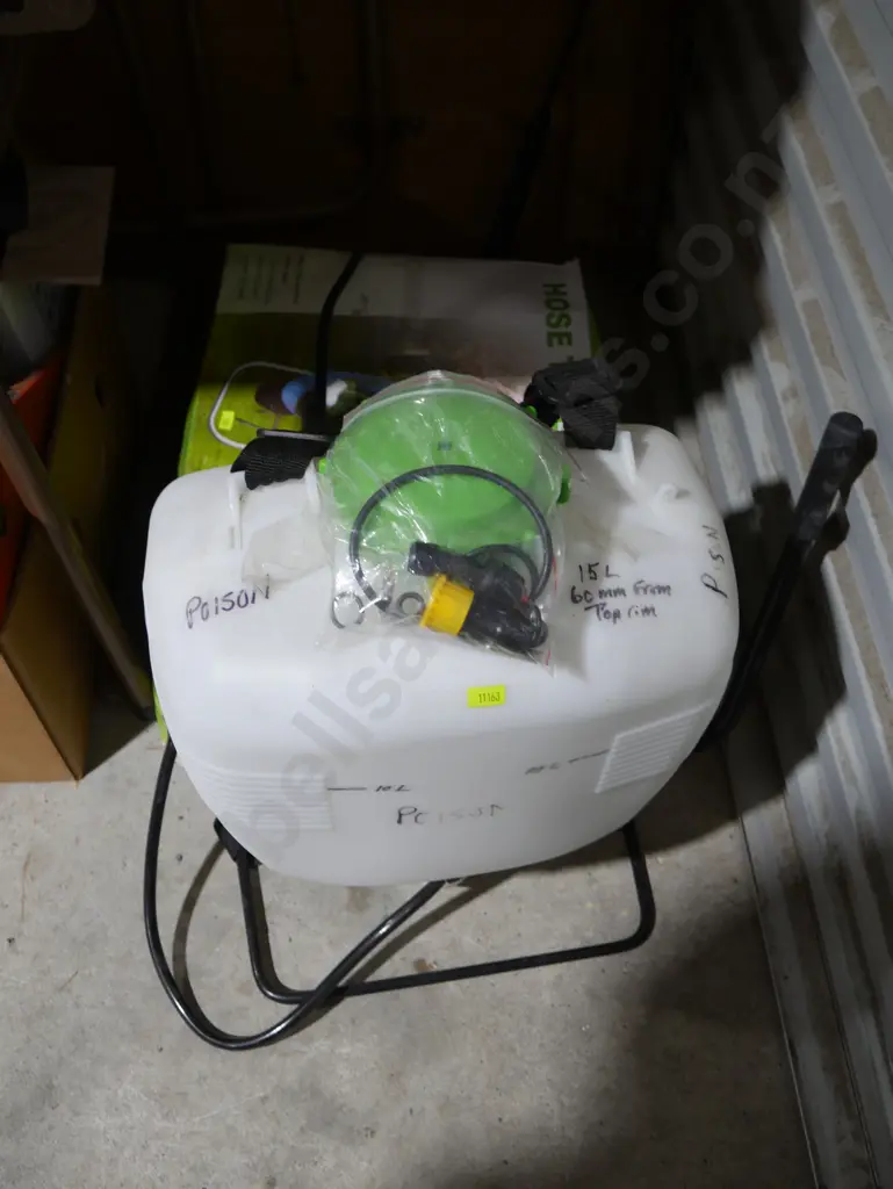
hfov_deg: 41.8
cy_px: 594
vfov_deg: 53.9
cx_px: 446
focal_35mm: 34
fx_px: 1169
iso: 400
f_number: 4
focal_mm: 17
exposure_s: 1/60
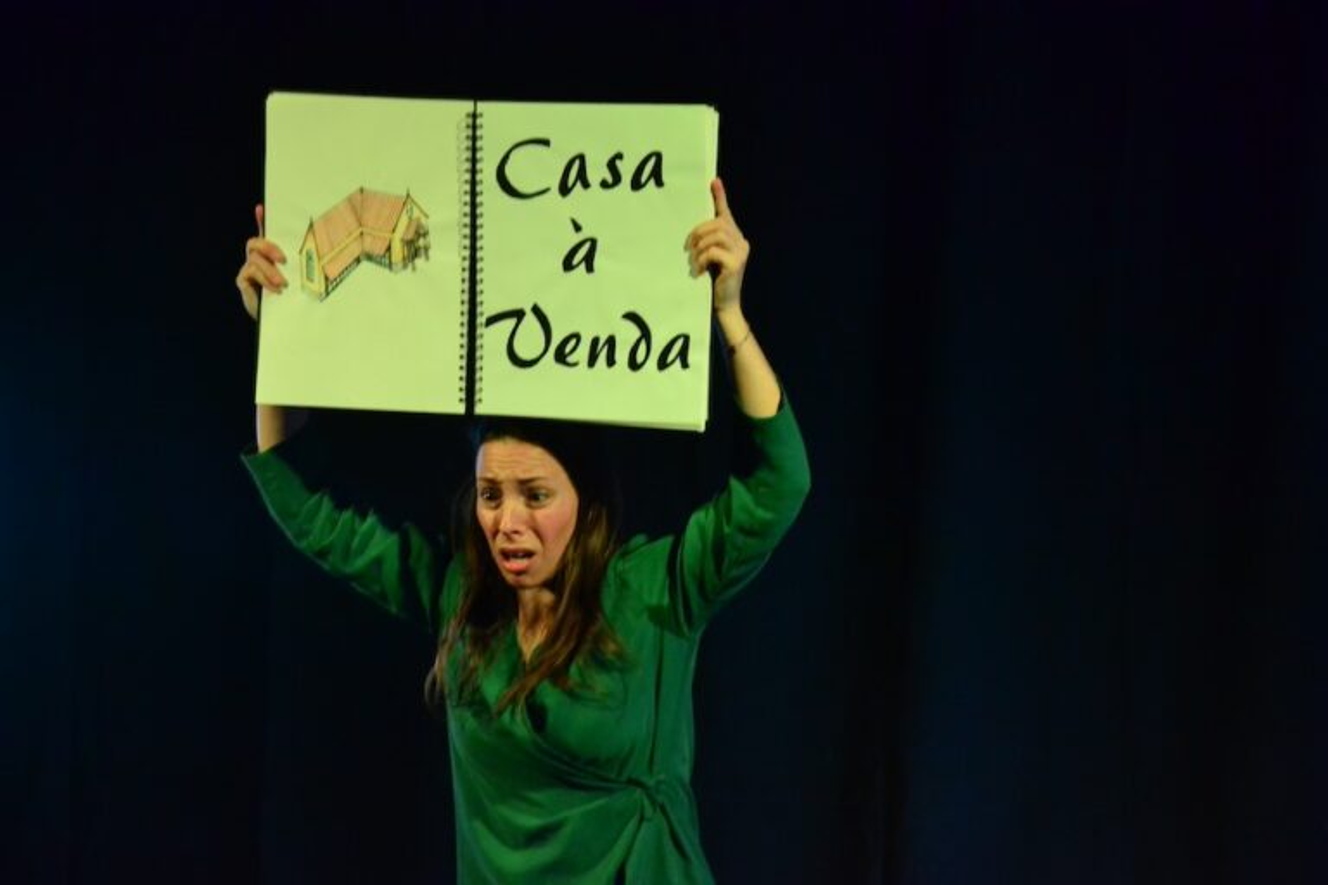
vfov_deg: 10.8
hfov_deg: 16.1
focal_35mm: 128
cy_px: 442
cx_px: 664
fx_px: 4703
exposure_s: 1/30
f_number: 5.6
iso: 3200
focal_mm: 85
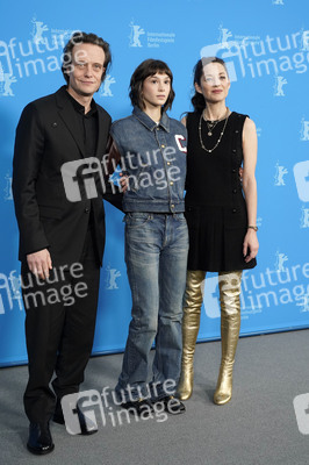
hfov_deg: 27.5
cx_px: 154
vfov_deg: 40.4
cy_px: 232
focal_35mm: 49
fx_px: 632
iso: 2000
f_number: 5.6
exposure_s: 1/160
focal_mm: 49
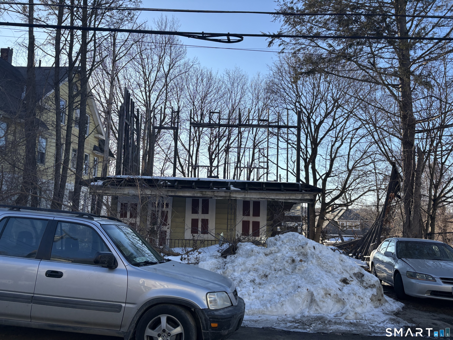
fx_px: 340
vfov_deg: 53.1
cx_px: 226
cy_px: 170
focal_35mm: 26
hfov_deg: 67.3
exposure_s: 1/1706
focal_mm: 5.96
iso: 50
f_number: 1.6
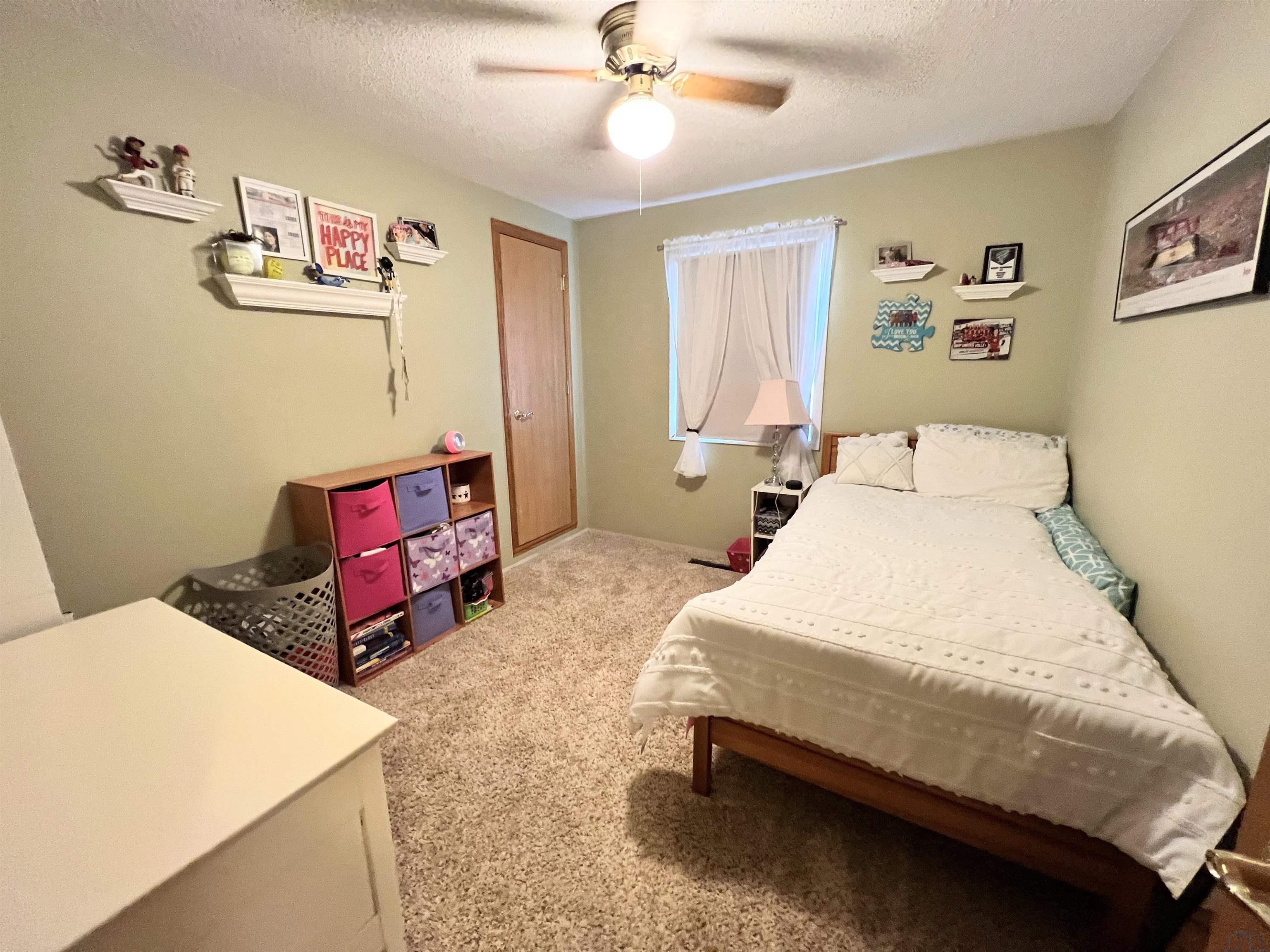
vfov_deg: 89.9
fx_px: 477
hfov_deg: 106.2
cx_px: 635
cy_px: 476
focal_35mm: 13
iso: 640
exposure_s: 1/60
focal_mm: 1.57
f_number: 1.8
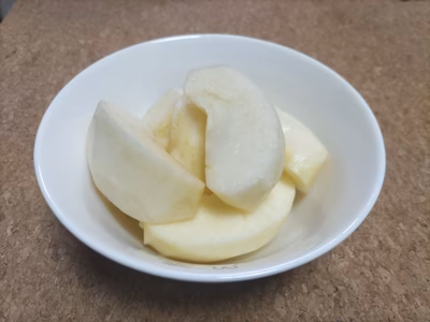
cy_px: 161
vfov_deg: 53.1
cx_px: 215
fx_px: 323
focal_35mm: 26
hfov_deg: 67.3
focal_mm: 4.8
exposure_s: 1/50
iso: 278
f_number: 1.79
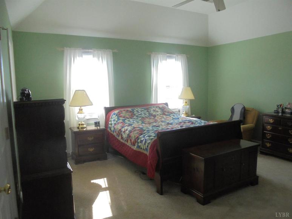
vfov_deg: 53.0
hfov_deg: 67.3
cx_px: 146
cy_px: 110
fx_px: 219
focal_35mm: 26
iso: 250
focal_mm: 4.6
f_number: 3.5
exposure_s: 1/80
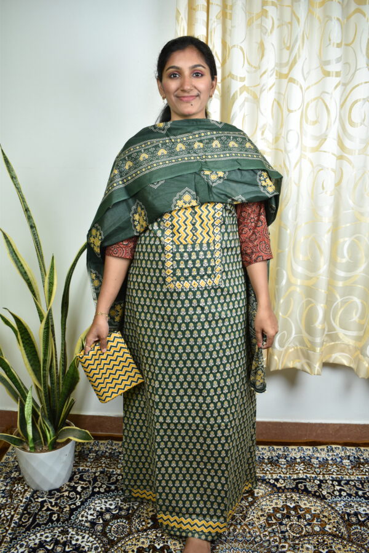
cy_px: 276
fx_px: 484
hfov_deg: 41.7
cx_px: 184
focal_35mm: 32
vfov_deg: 59.5
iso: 200
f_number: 4.5
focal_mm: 21
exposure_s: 1/40
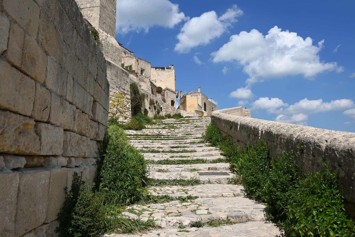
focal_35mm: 29
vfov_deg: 44.6
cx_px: 178
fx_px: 288
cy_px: 118
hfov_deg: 63.2
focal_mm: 19.5
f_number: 6.3
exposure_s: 1/800
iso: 100
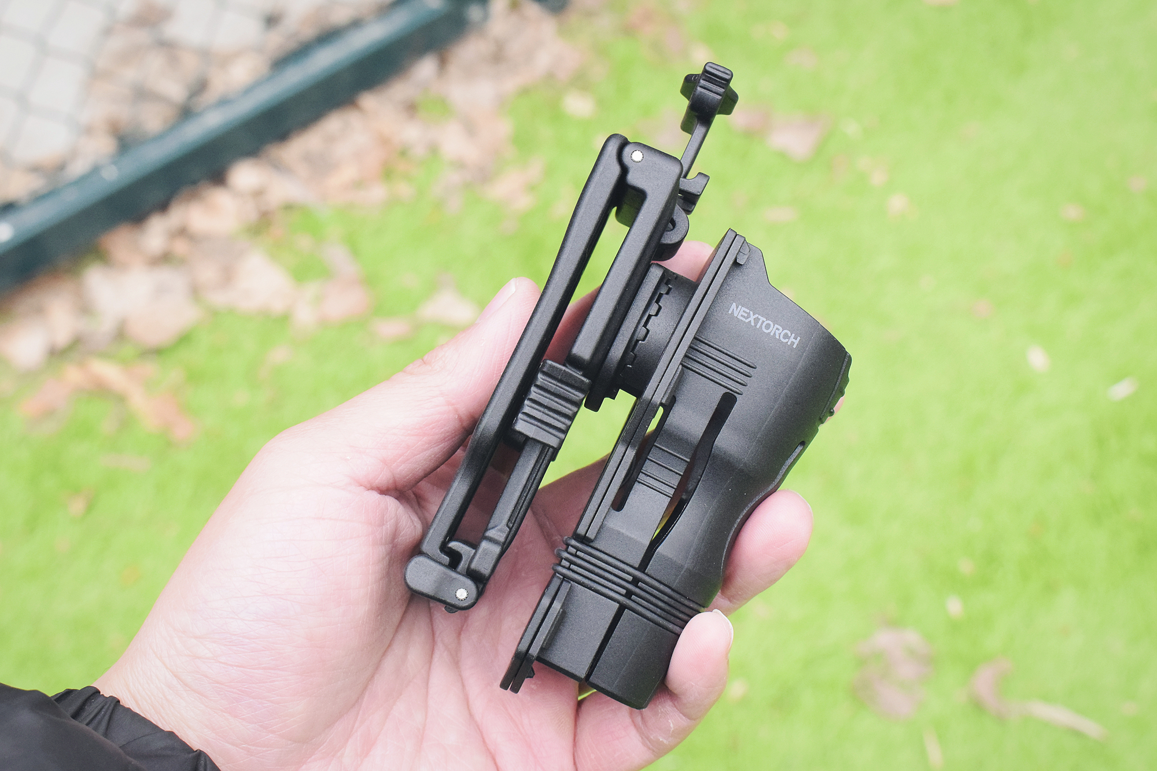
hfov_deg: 33.4
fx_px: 1928
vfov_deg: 22.6
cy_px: 386
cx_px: 578
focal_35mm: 60
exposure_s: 1/400
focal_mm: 40
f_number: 10
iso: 3200
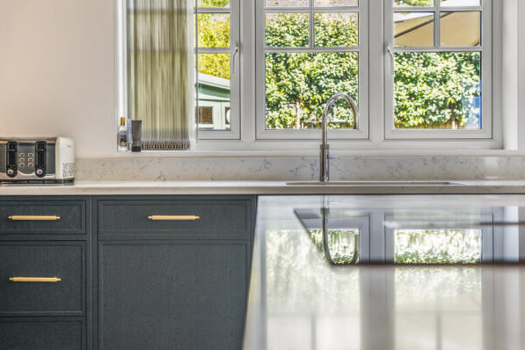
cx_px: 266
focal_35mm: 60
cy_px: 159
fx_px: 875
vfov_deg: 22.6
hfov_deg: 33.4
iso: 200
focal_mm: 35
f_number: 3.5
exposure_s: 1/100
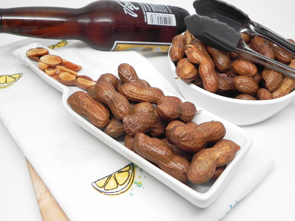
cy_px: 110
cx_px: 148
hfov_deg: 55.4
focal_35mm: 33
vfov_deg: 42.9
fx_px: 281
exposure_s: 1/36.6
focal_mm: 5.9
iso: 160
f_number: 2.8
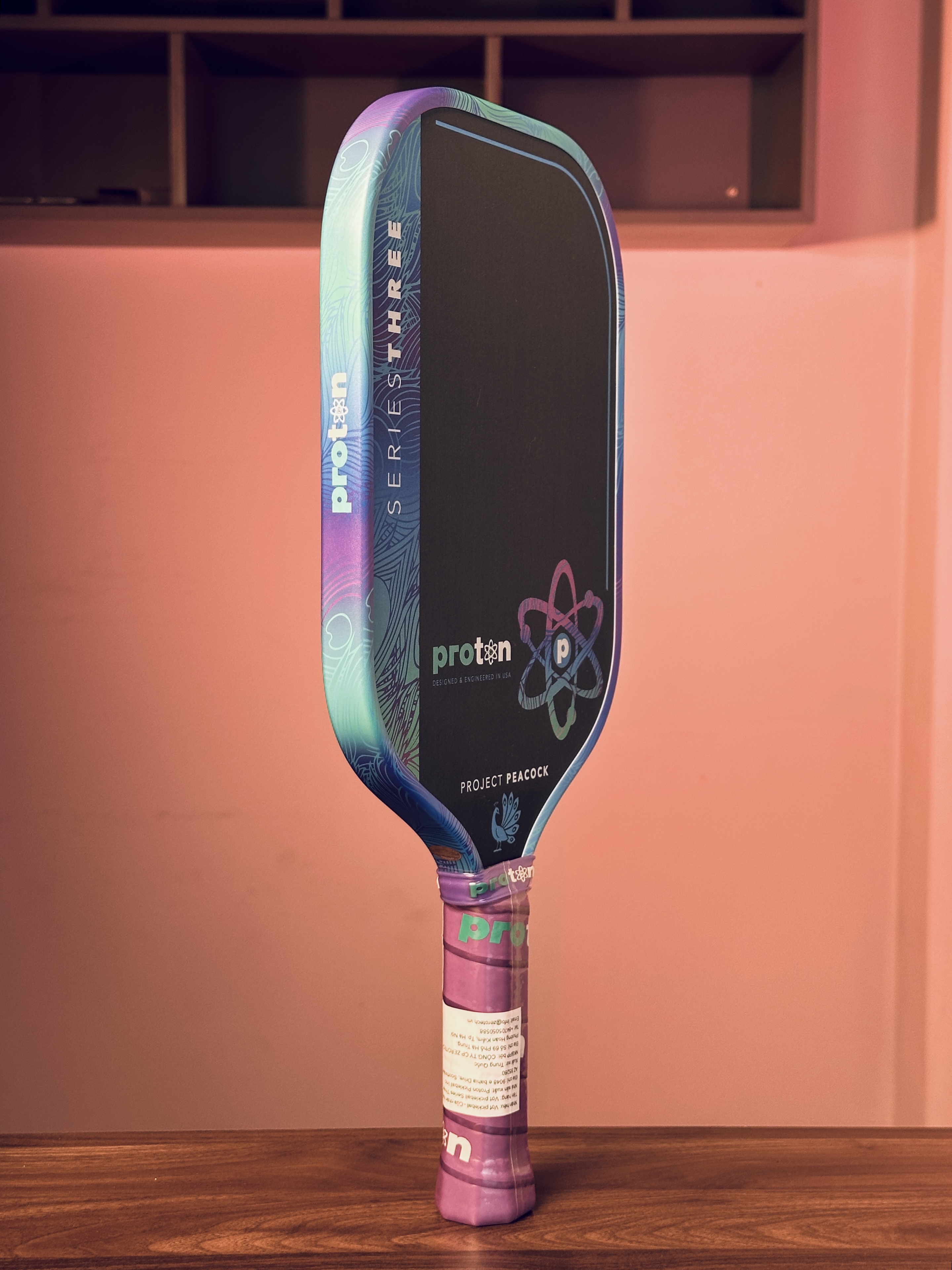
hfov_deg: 30.3
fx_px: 1760
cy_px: 635
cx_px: 476
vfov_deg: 39.7
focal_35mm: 48
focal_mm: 6.86
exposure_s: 1/50
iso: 64
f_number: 1.78
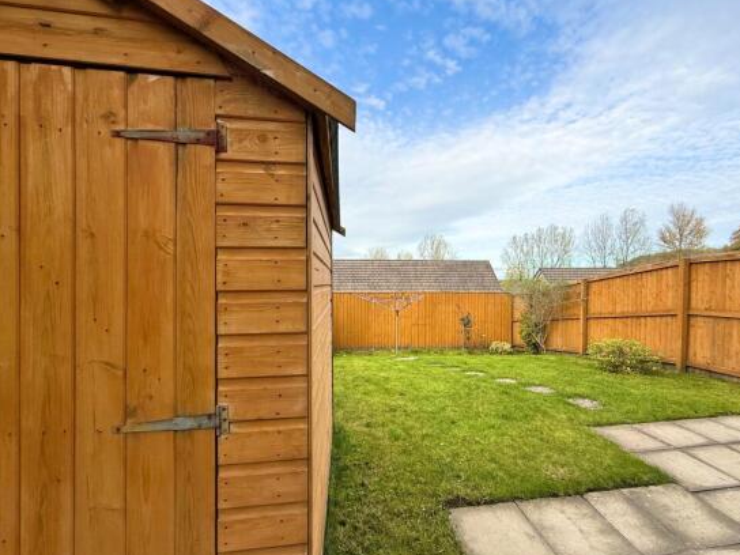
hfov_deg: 98.0
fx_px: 321
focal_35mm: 15
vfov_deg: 81.7
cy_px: 284
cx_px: 395
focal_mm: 2.22
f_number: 2.2
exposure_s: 1/841
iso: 50
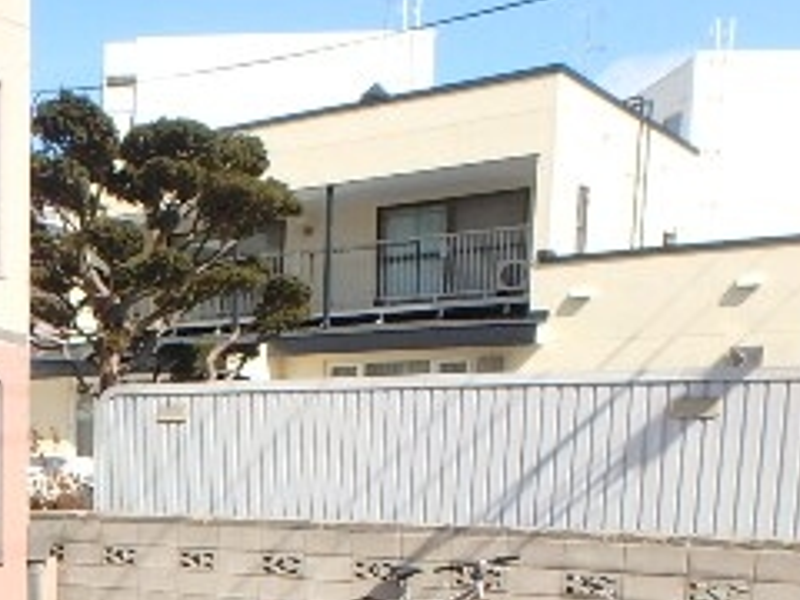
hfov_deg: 30.7
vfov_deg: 24.2
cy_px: 680
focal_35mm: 56
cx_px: -77
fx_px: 1294
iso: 125
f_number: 3.5
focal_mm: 3.7
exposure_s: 1/800
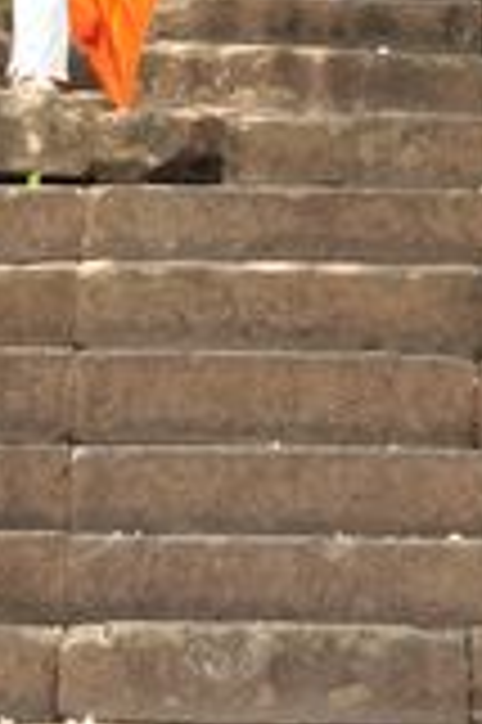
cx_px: 158
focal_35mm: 273
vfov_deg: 7.4
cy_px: -477
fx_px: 5494
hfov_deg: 5.0
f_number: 7.1
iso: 200
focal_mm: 55
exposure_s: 1/125
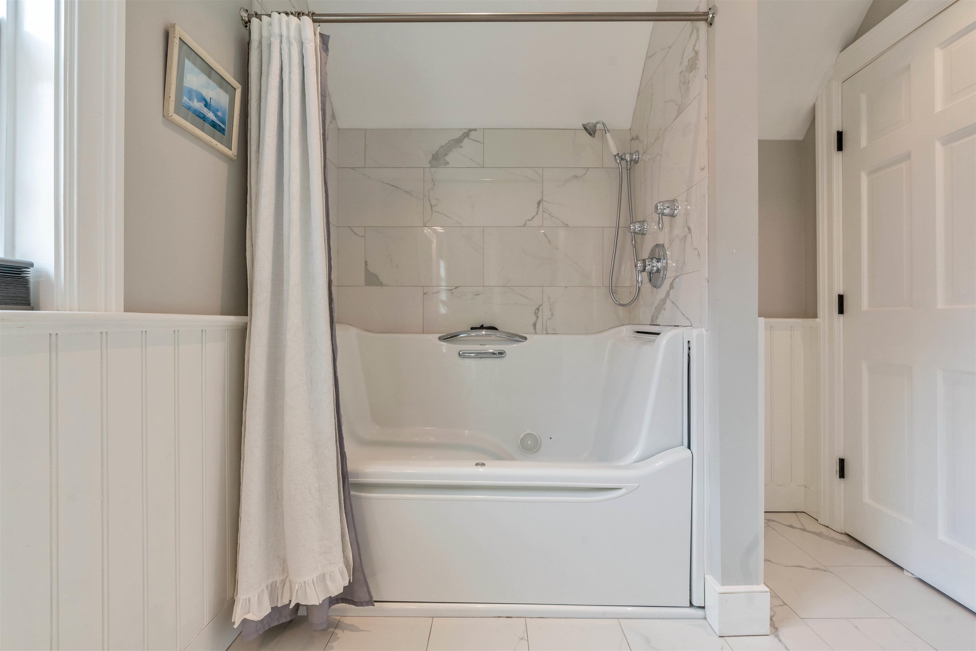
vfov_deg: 73.8
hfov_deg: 96.7
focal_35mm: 16
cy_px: 326
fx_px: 434
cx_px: 488
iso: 800
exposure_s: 1/45
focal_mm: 16
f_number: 8
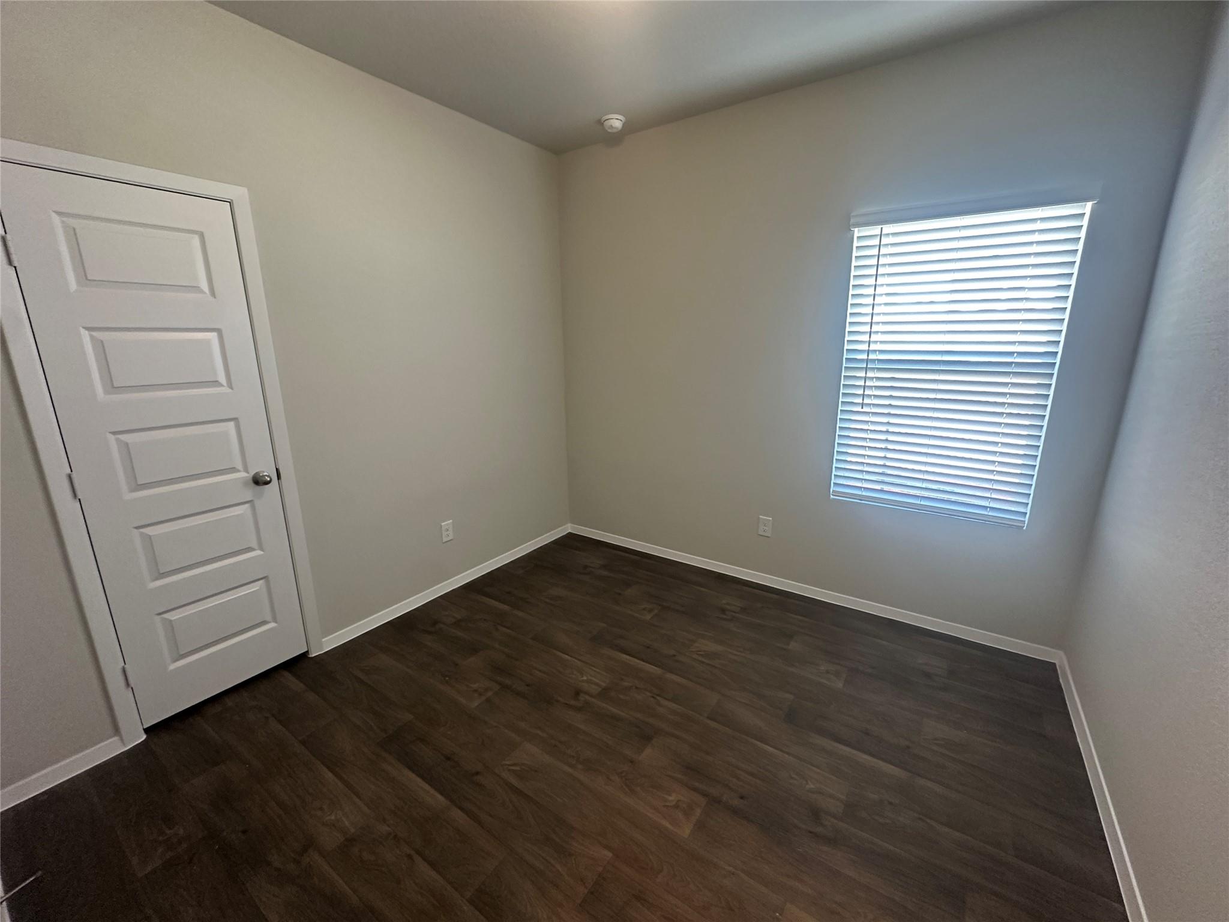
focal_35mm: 14
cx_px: 614
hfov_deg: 102.1
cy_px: 461
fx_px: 497
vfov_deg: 85.7
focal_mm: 2.22
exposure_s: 1/60
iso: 320
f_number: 2.2
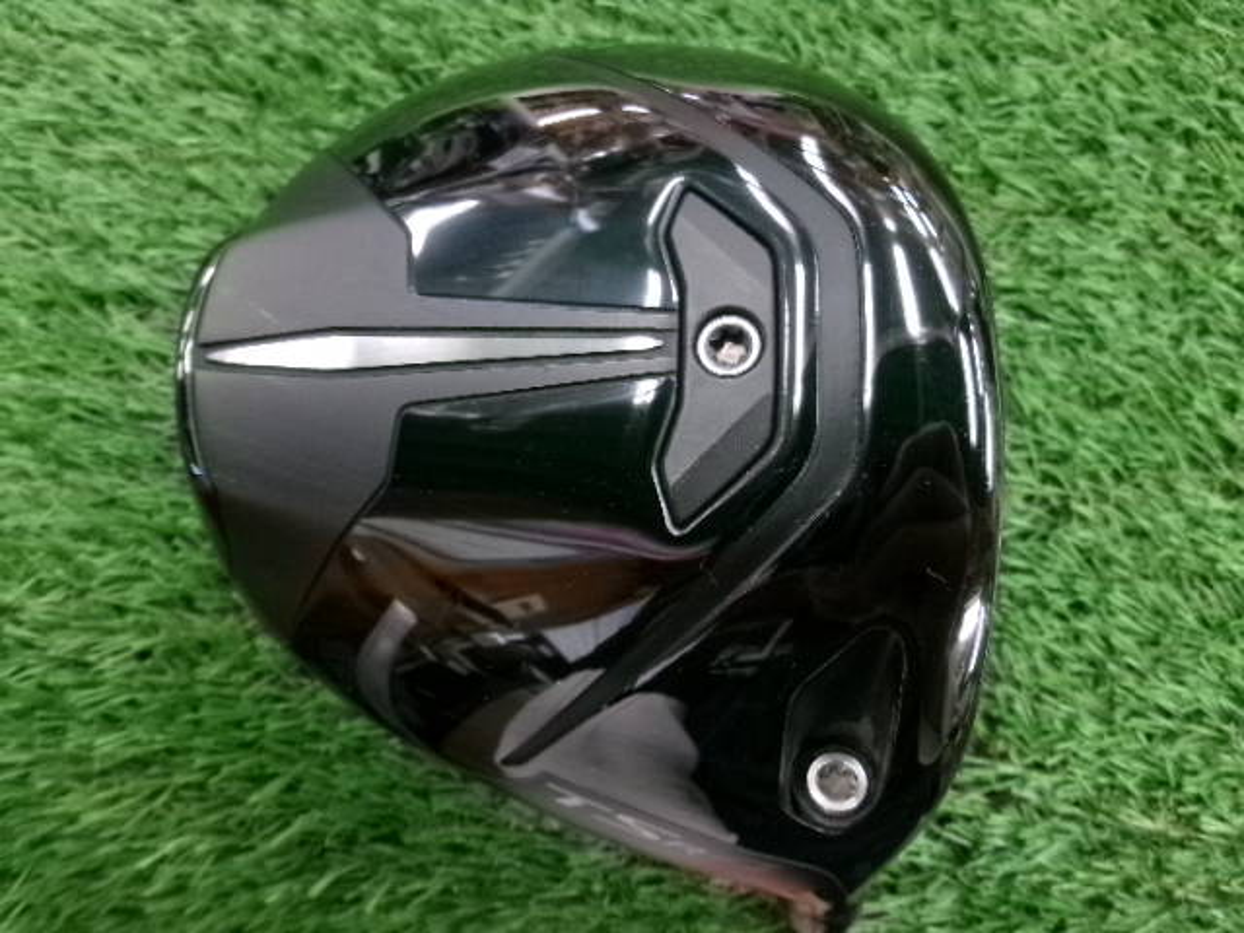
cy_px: 466
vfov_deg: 49.7
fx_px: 1006
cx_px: 622
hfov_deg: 63.4
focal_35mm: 28
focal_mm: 5.1
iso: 800
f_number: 3.9
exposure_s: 1/34
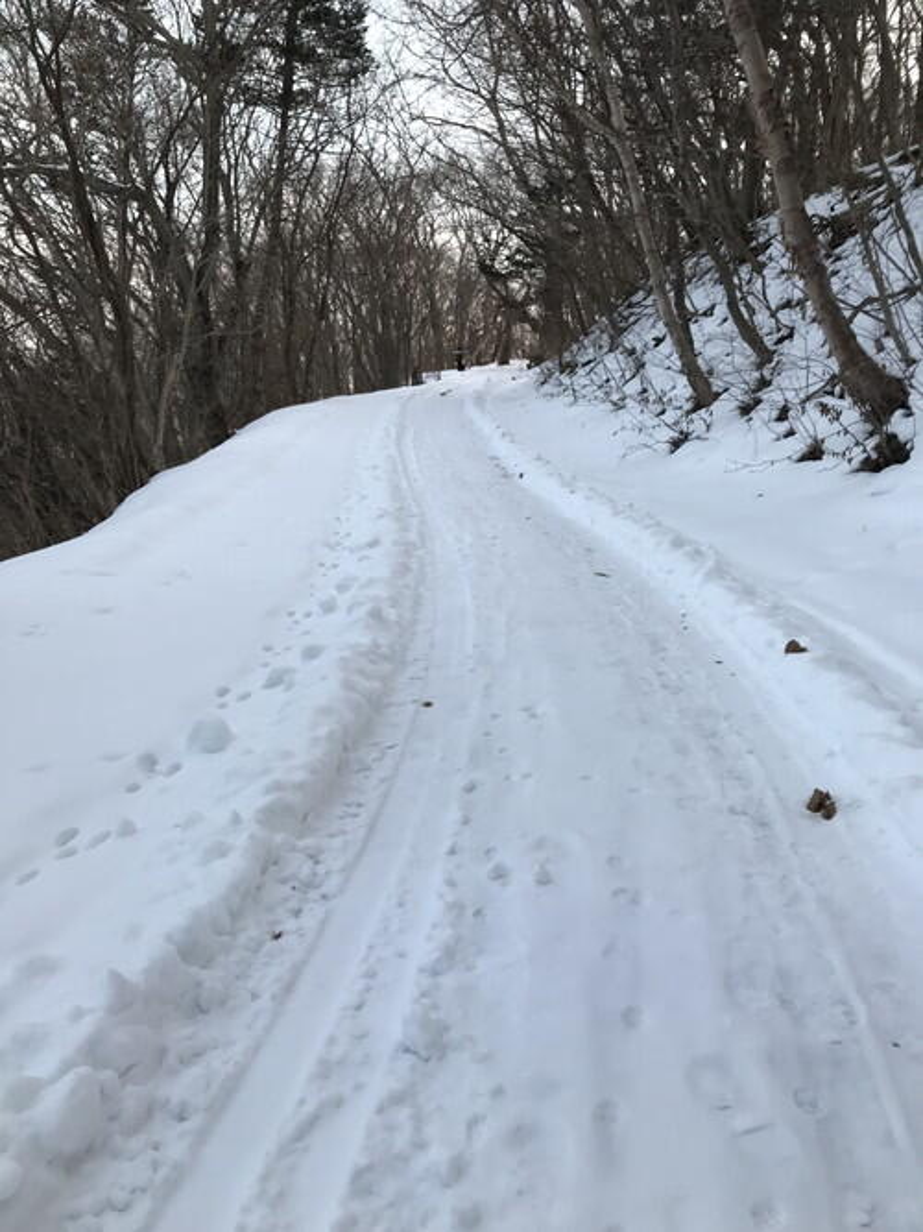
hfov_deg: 49.7
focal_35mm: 28
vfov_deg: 63.5
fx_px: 996
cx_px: 462
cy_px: 616
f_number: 1.8
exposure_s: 1/120
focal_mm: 3.99
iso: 20
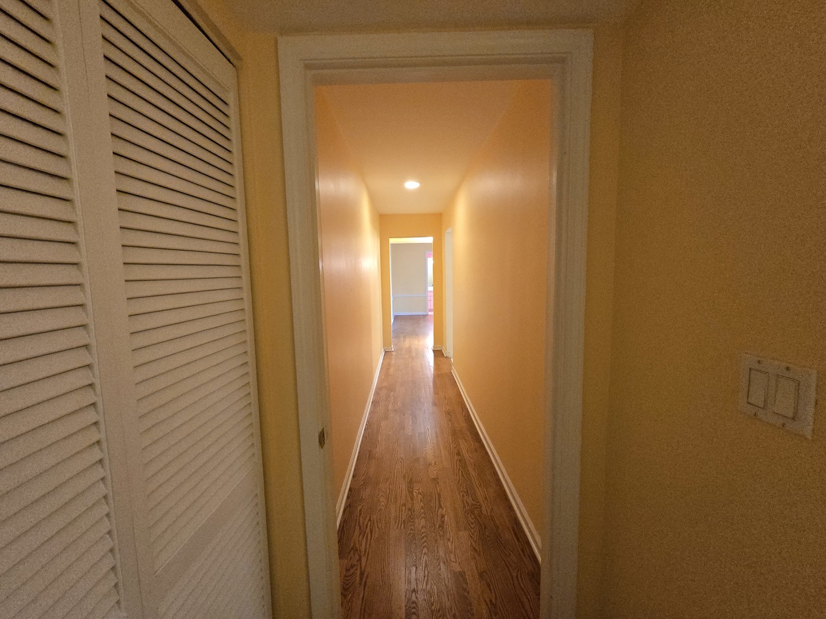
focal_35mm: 13
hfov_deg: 106.2
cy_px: 310
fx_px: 310
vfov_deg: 89.9
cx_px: 413
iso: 1000
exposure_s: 1/60
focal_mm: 2.2
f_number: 2.2
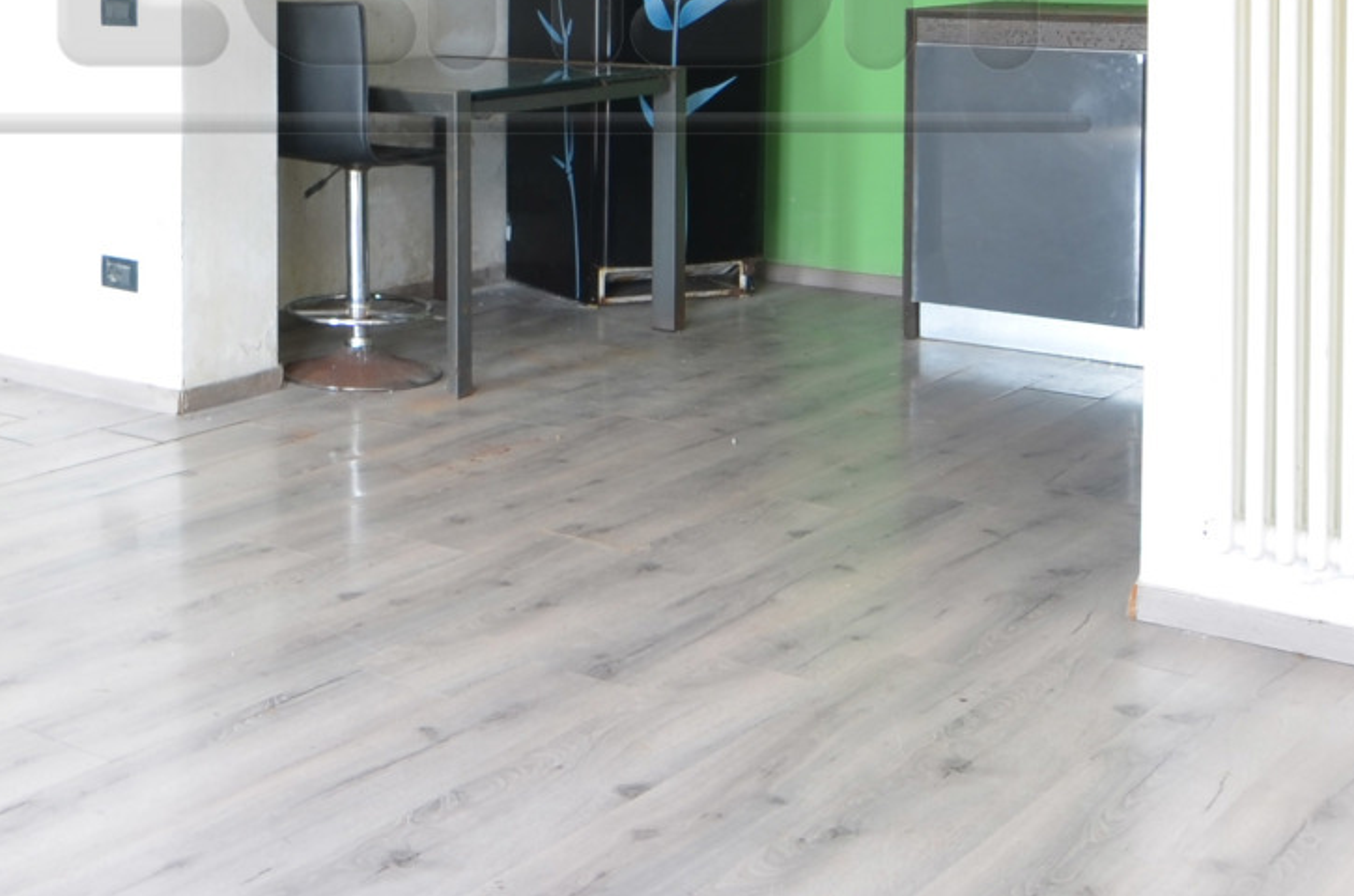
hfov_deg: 34.6
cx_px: 37
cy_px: -73
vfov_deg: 23.9
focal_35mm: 53
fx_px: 1989
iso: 100
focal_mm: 10
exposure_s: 1/2.5
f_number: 8
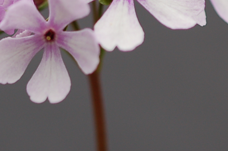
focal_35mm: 412
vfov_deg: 3.3
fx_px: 2608
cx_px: 70
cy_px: -8
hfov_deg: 5.0
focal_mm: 105
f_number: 3.3
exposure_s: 1/1000
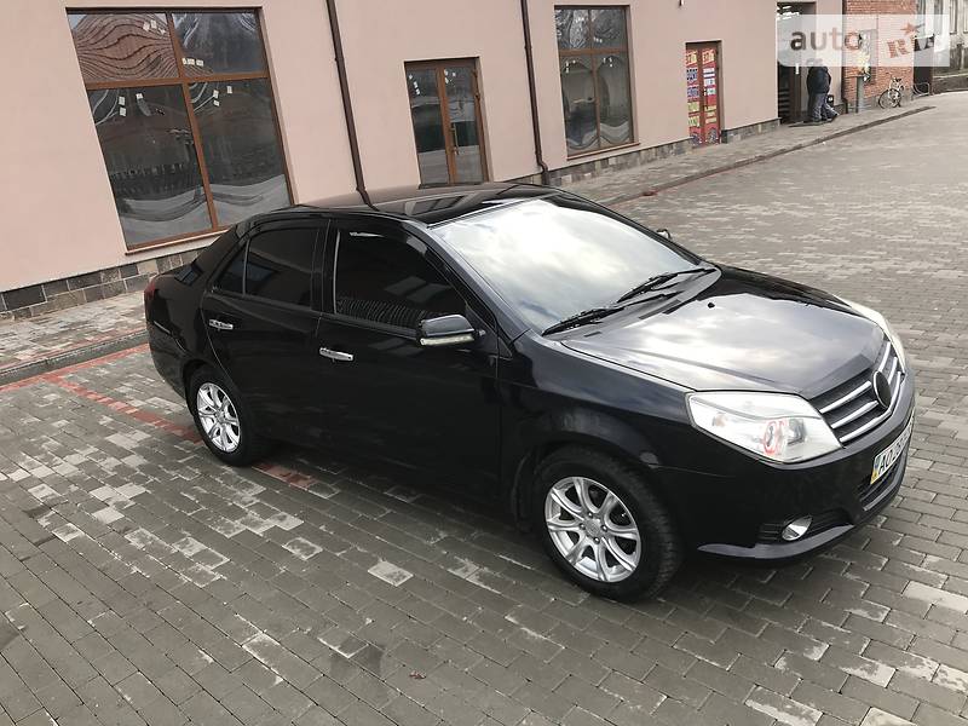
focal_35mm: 28
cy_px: 363
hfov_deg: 63.4
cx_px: 484
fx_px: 783
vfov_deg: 49.7
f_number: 1.8
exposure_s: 1/414
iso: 20
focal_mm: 4
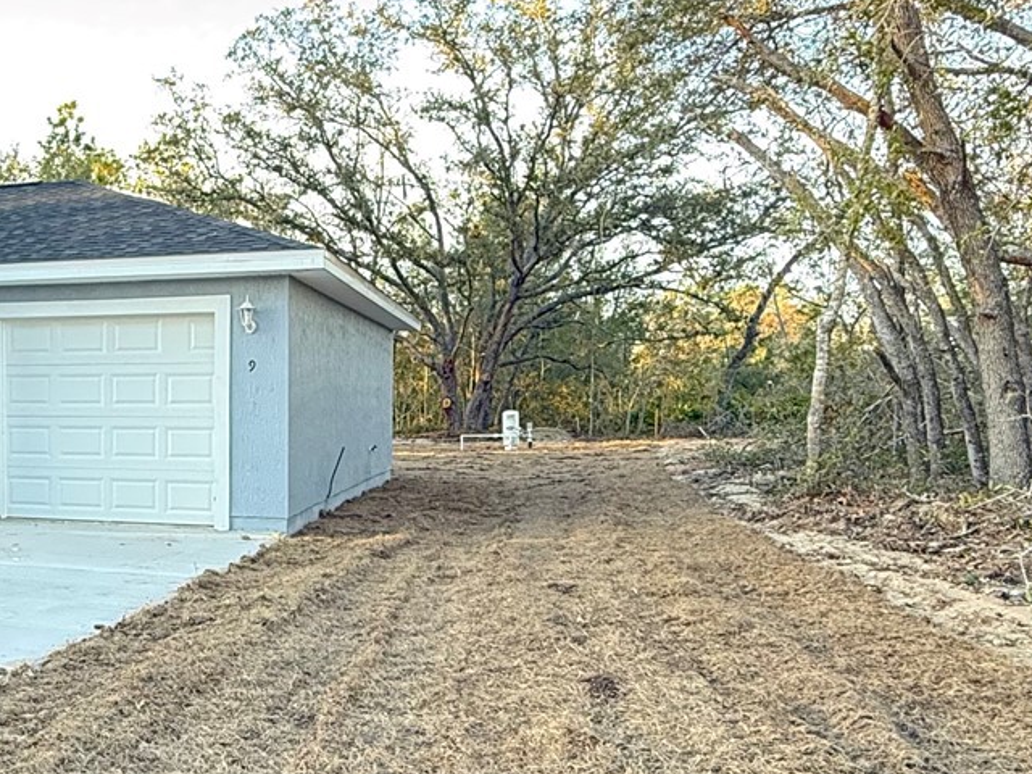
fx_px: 1043
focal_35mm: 35
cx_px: 177
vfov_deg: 40.6
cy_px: 450
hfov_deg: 49.0
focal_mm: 2.22
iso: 400
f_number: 2.2
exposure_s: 1/60
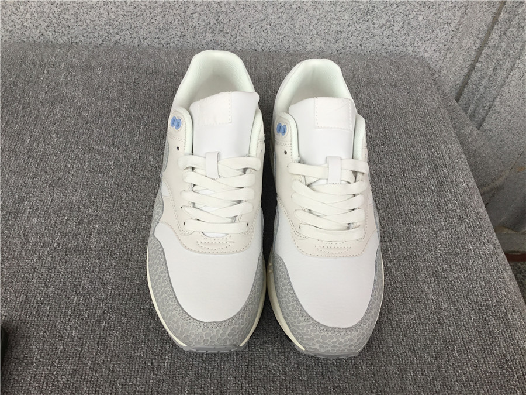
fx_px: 471
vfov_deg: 45.4
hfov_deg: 58.4
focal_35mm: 31
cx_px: 263
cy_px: 198
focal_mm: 3.3
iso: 32
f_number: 2.4
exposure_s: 1/100
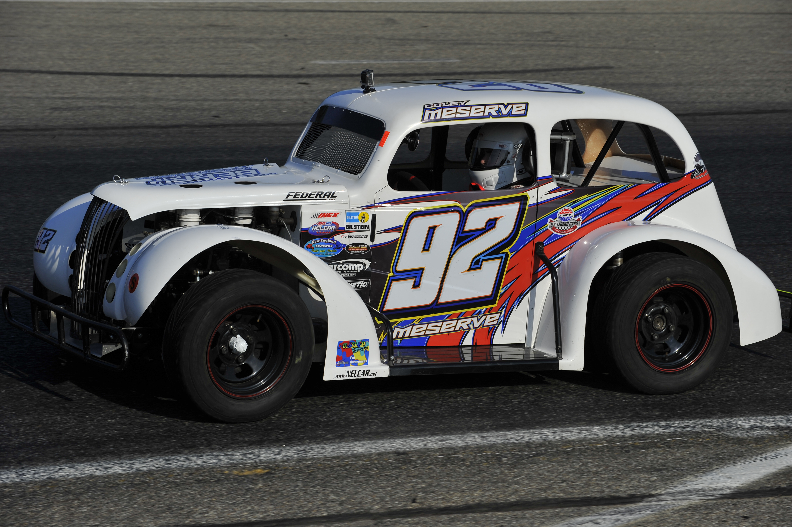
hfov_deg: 15.2
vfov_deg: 10.1
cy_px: 264
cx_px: 396
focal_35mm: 135
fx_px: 2968
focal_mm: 135
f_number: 7.1
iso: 200
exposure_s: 1/1250
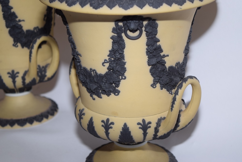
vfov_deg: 16.6
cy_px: 81
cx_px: 121
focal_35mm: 82
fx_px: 555
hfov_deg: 24.6
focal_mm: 55
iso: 320
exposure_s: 1/60
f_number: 5.6
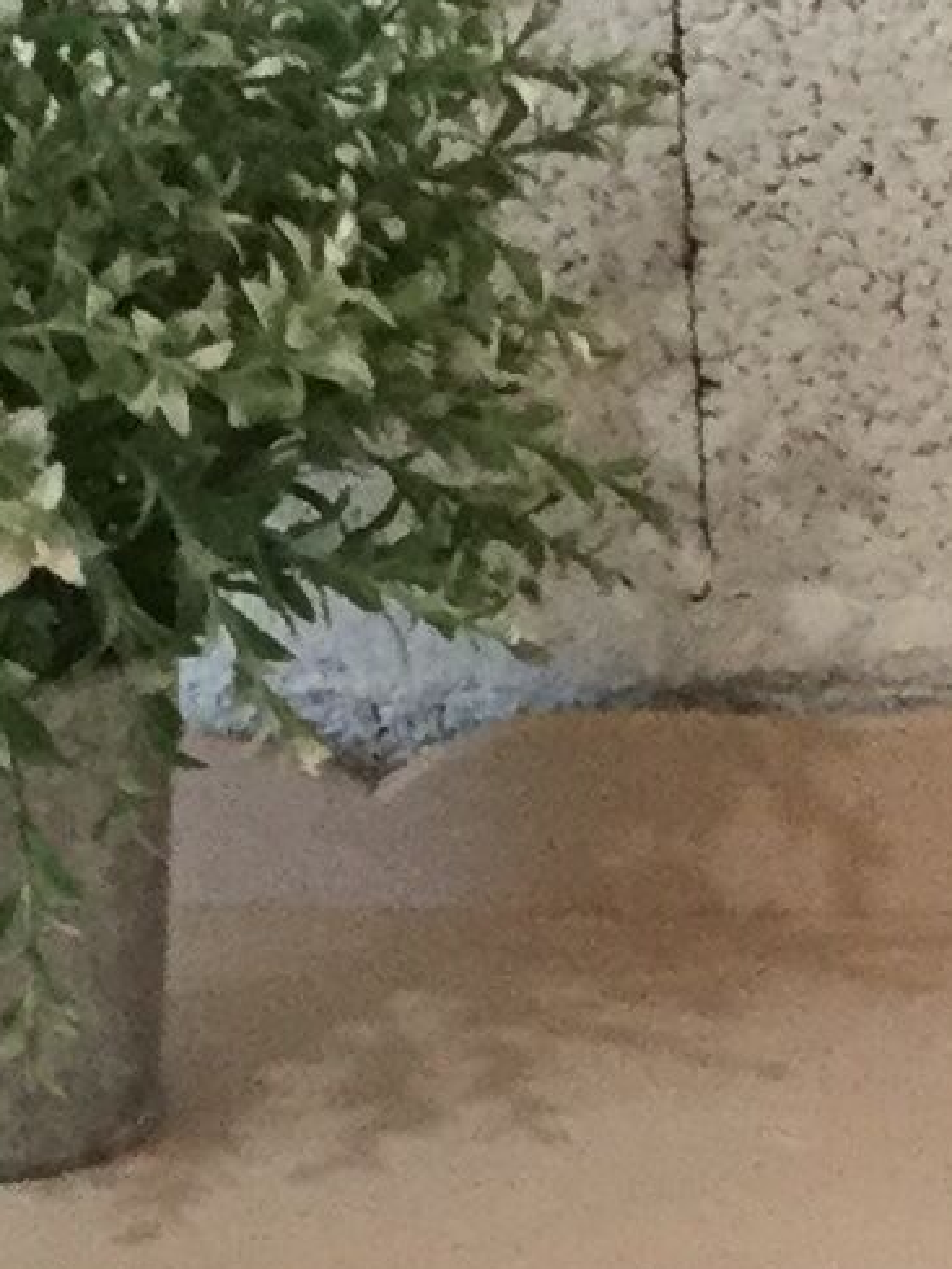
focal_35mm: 207
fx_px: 7587
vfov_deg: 9.0
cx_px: 1549
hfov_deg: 7.0
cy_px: 2548
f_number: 2.4
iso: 125
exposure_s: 1/33
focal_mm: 3.3
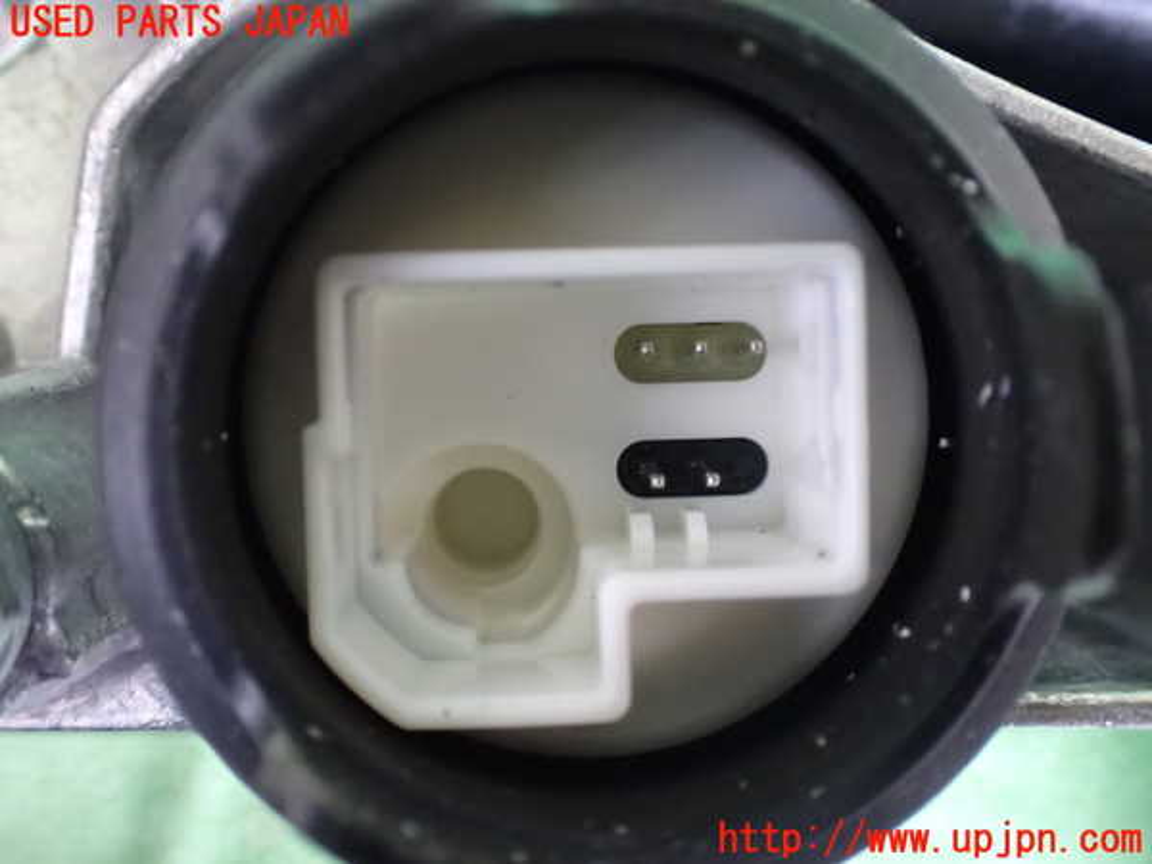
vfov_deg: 35.1
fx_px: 1364
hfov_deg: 45.8
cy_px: 432
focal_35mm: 41
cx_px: 576
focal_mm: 7.31
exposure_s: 1/40
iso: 1250
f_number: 2.8
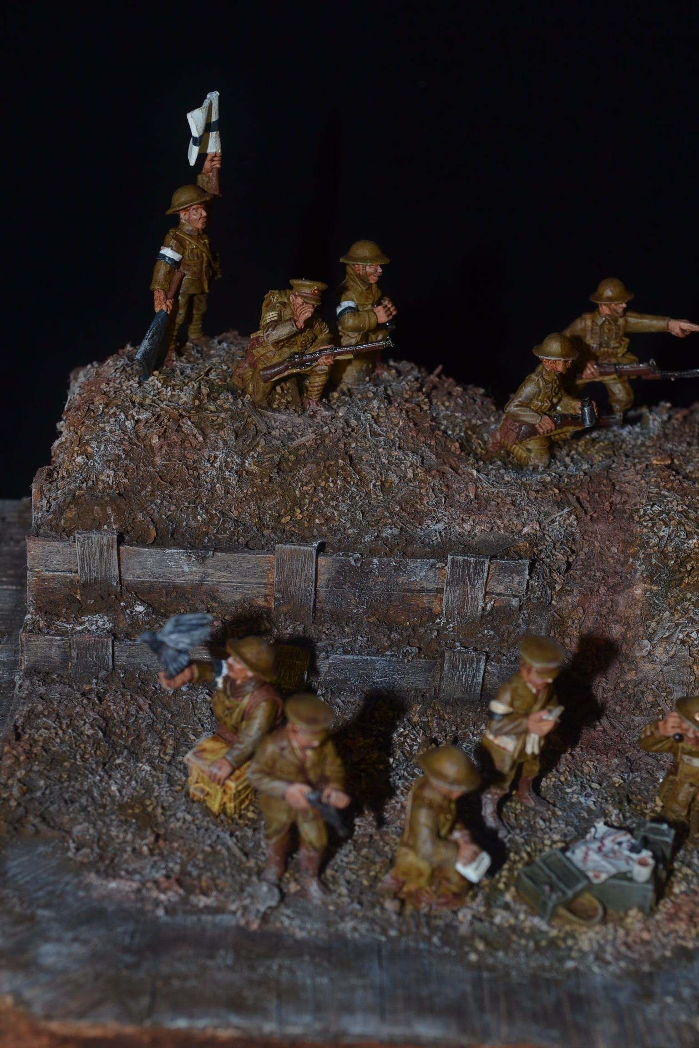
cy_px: 524
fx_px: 1835
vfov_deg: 31.9
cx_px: 350
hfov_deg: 21.6
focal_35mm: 63
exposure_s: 1/60
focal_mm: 42
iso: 100
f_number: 8
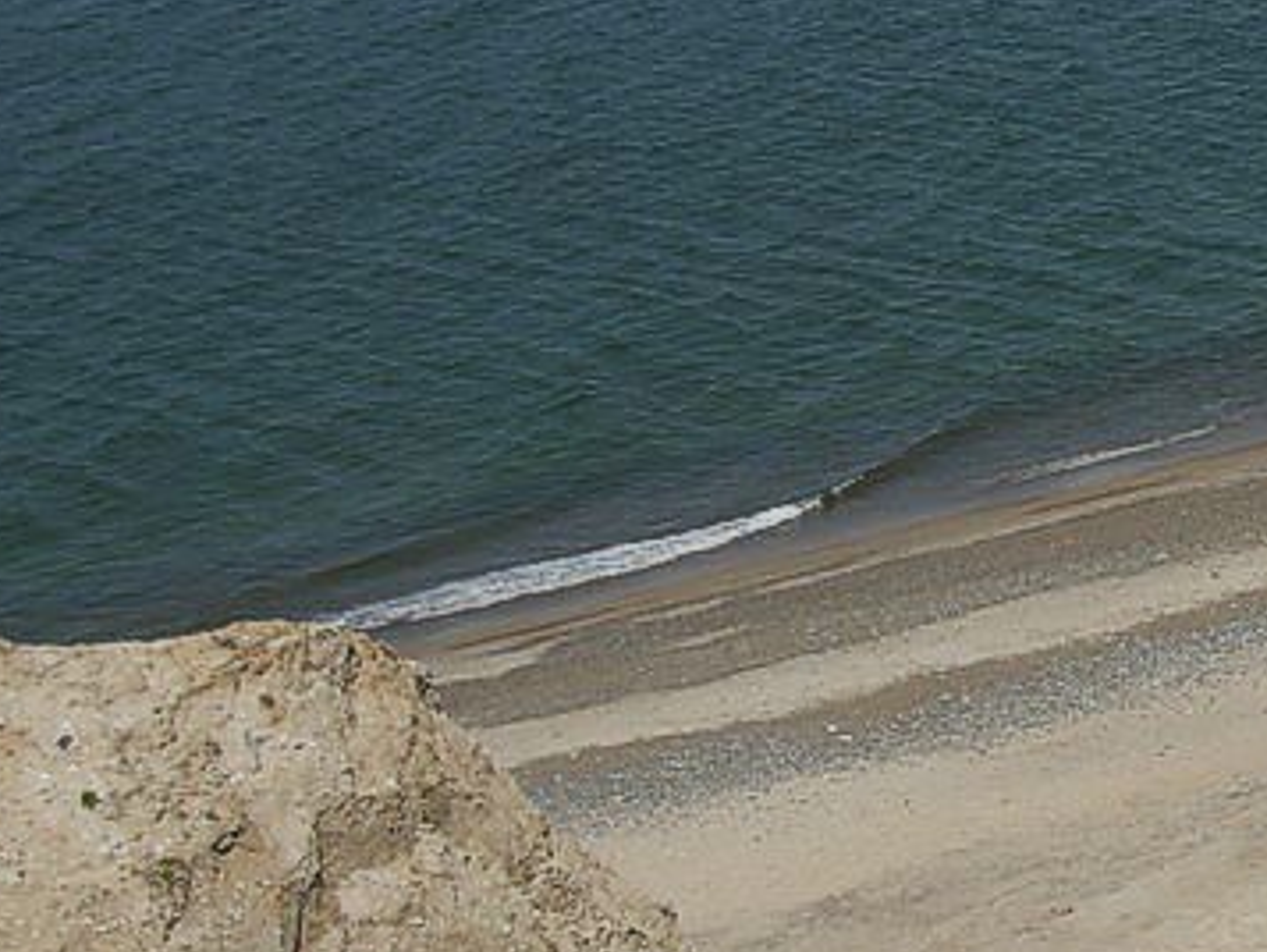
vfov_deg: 8.7
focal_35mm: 170
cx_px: 2016
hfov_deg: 11.1
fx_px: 6210
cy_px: 201
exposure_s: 1/1000
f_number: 6.3
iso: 100
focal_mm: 35
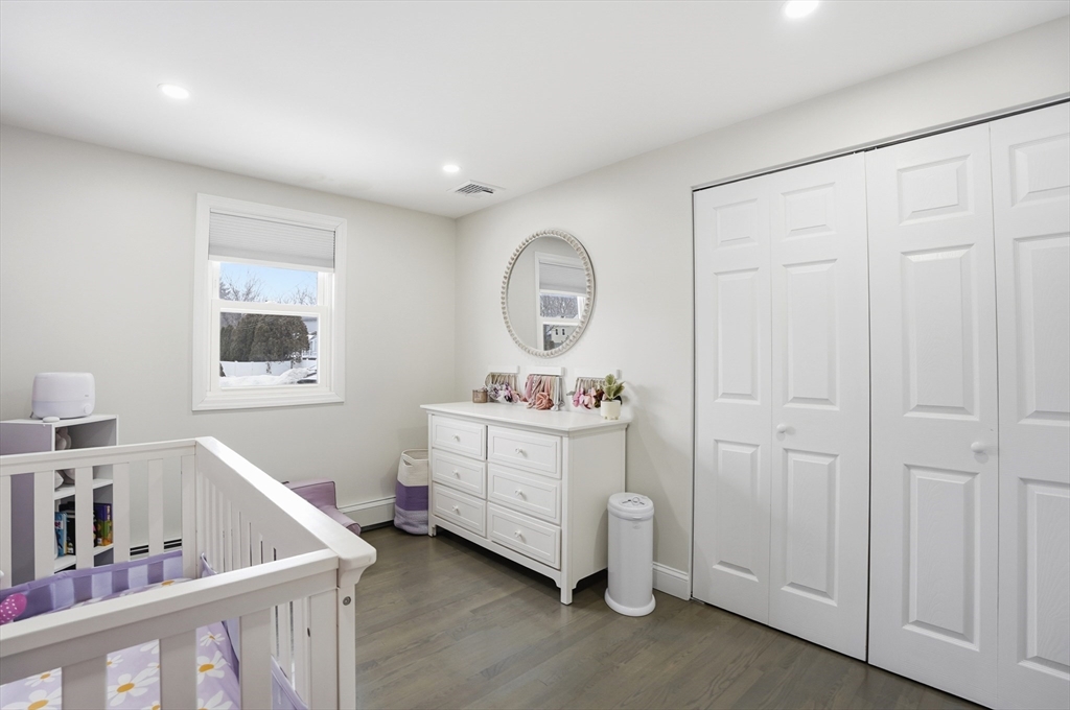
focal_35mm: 16
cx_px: 535
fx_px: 475
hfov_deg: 96.8
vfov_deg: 73.6
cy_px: 355
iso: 800
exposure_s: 1/250
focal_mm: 16
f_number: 7.1
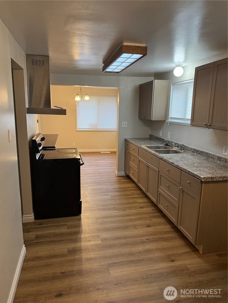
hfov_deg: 56.8
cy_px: 152
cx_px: 114
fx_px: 211
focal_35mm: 24
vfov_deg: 71.6
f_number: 1.78
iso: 200
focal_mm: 6.76
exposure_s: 1/60
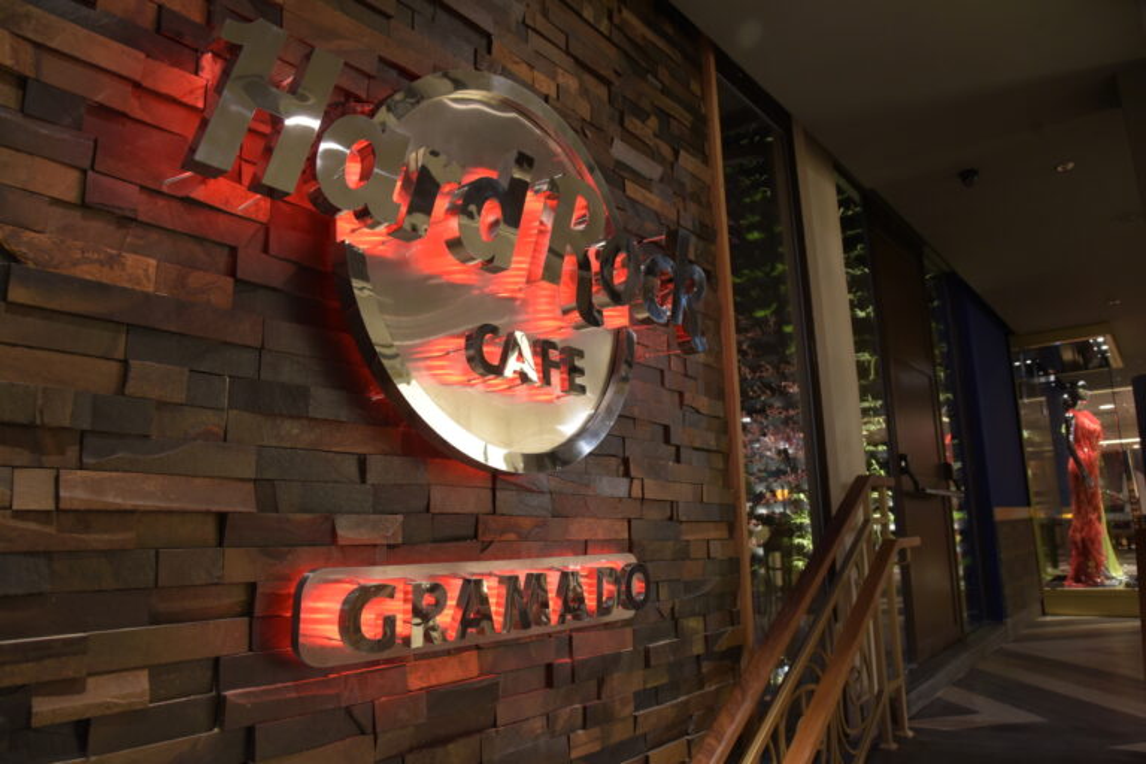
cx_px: 573
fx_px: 764
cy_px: 382
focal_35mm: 24
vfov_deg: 53.1
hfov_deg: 73.7
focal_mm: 24
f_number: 5.6
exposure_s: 1/30
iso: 1250
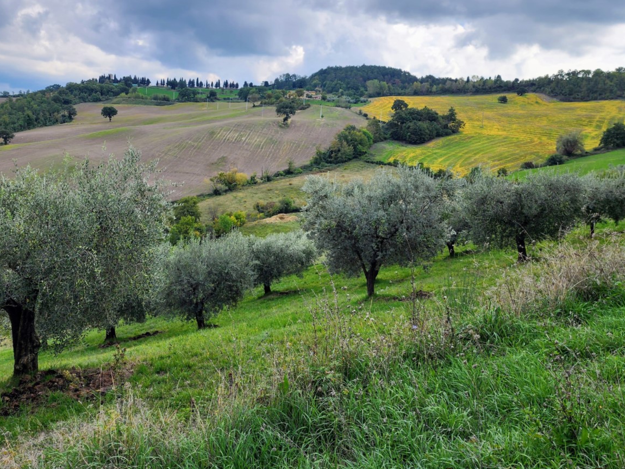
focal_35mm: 32
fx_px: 578
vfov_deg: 43.7
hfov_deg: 56.5
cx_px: 258
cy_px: 168
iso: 12
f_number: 1.8
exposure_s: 1/647
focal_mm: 6.4
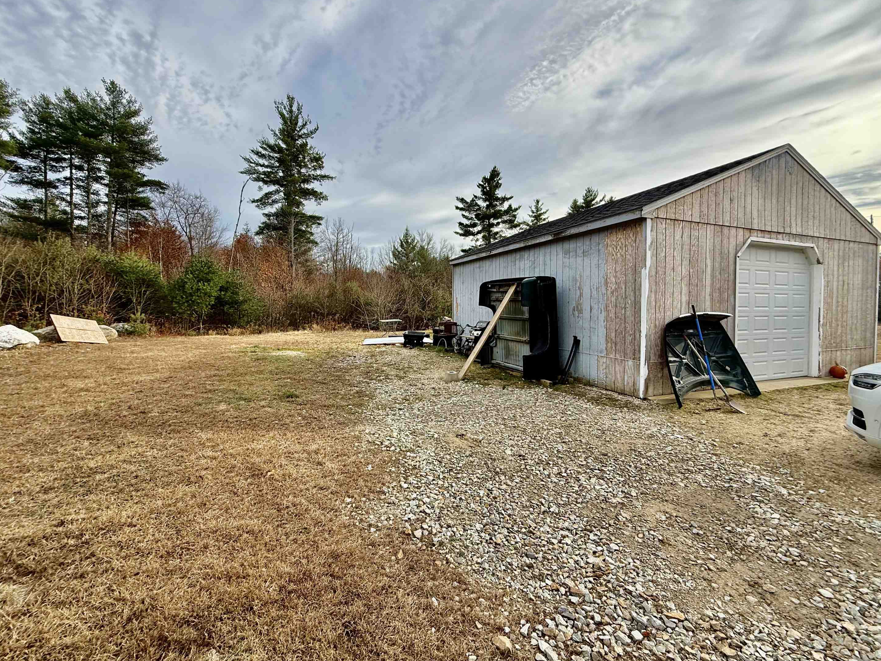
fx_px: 382
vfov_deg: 81.7
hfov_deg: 98.2
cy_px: 311
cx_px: 440
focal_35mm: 15
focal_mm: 2.22
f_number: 2.2
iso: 50
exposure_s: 1/955
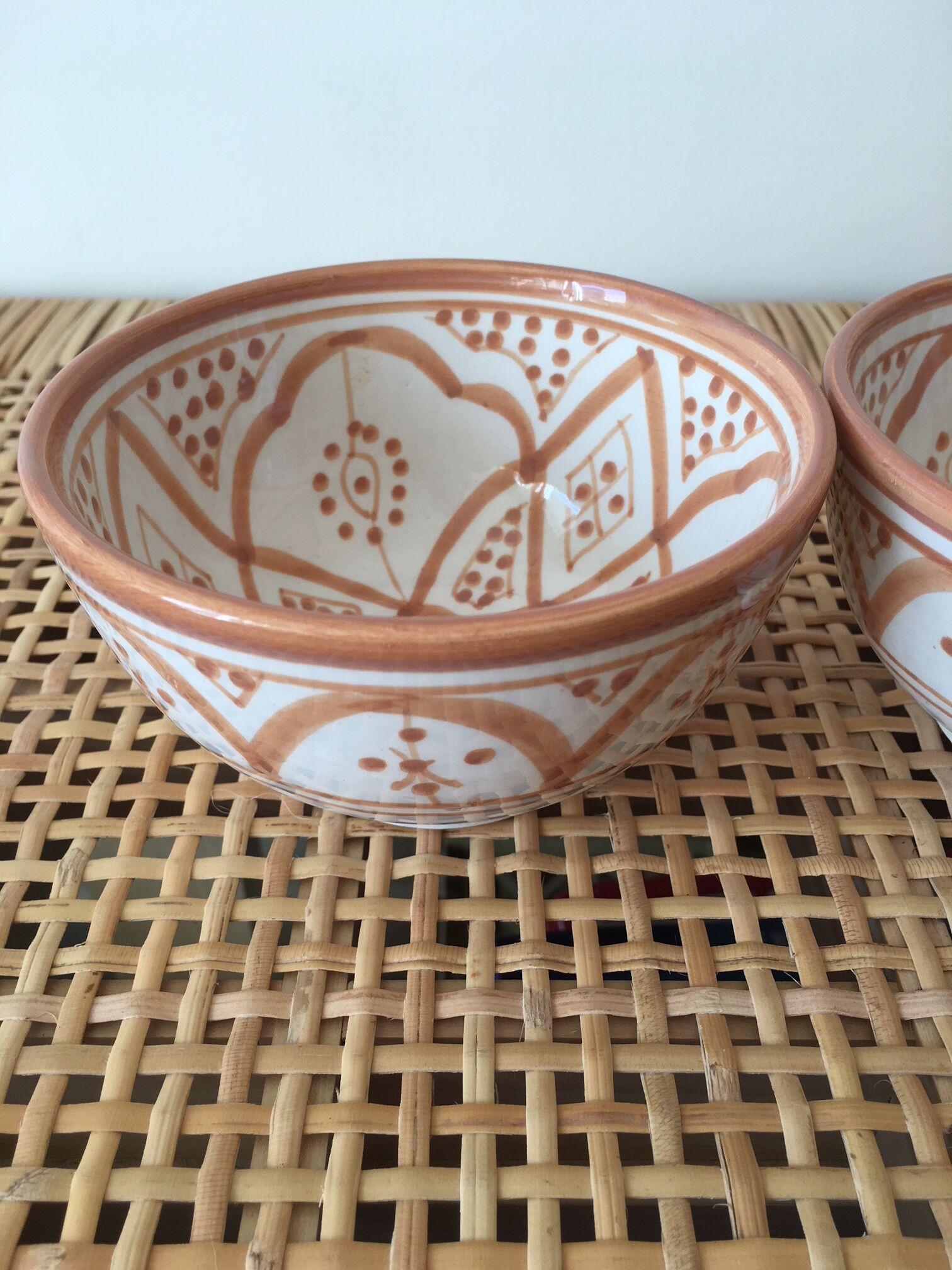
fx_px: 1063
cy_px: 635
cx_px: 476
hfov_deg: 48.2
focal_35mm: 29
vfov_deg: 61.7
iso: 25
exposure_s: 1/50
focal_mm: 4.15
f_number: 2.2
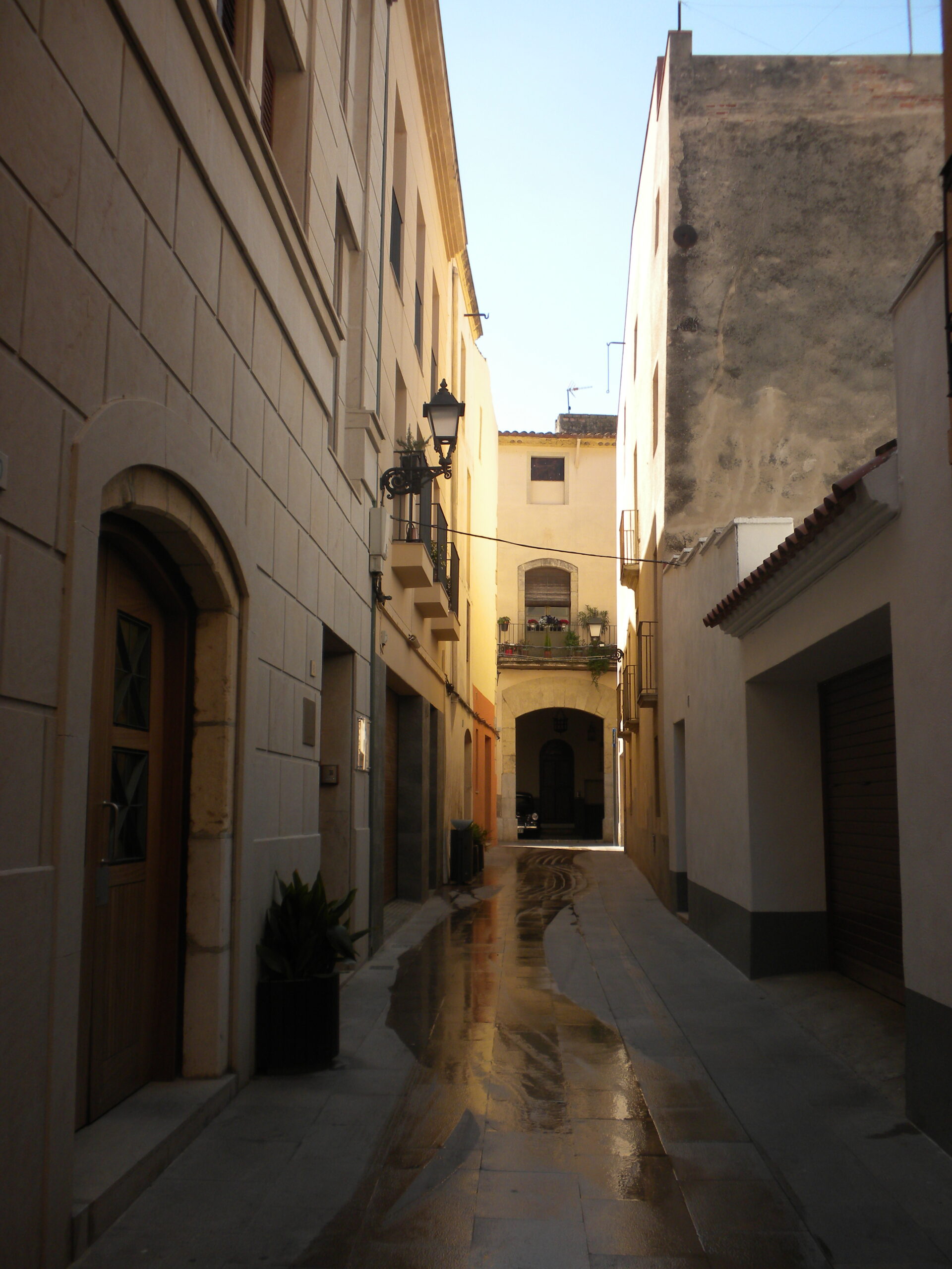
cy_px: 634
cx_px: 476
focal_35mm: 37
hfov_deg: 38.7
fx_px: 1357
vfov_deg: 50.1
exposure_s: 1/380
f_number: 3.5
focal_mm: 6.6
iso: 64
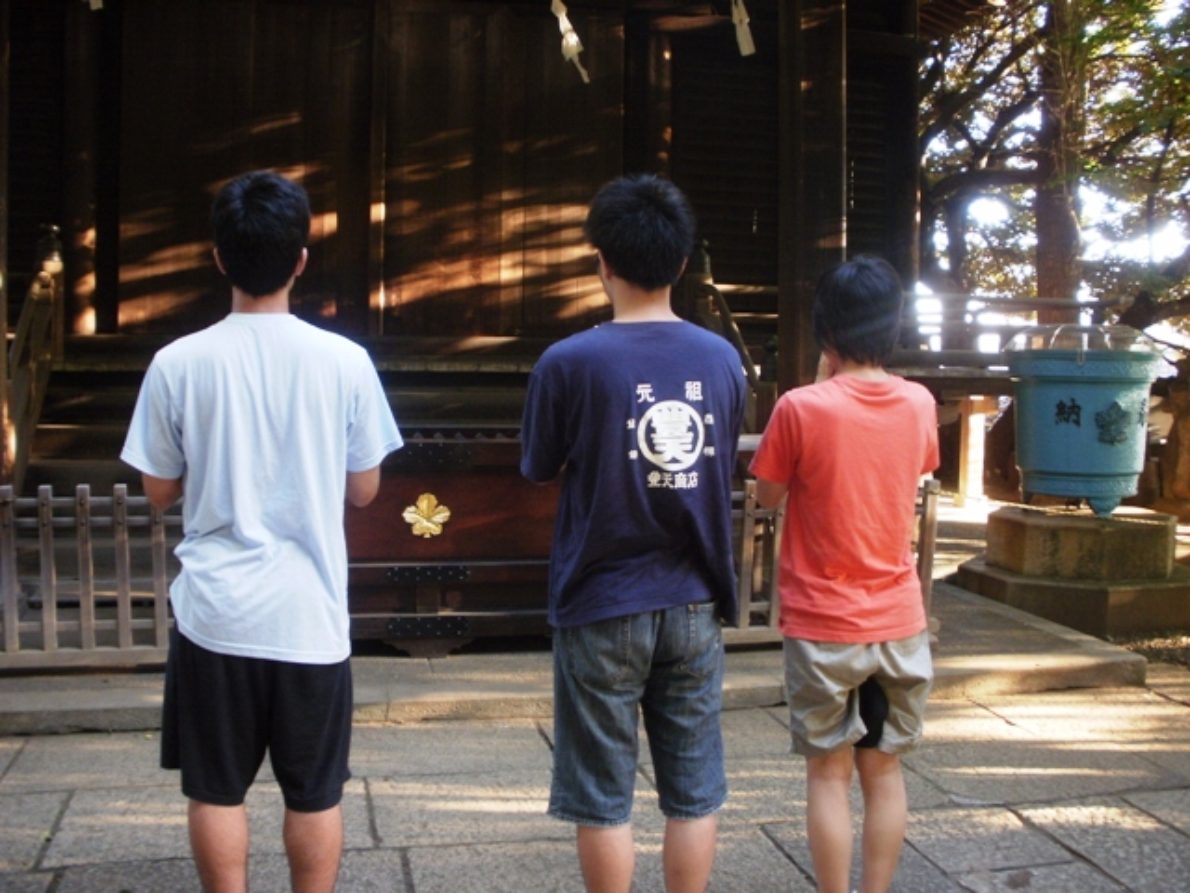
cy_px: 446
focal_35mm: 36
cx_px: 595
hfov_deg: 51.4
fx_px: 1238
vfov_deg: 39.7
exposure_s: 1/20
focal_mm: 6.3
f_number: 3.5
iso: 125
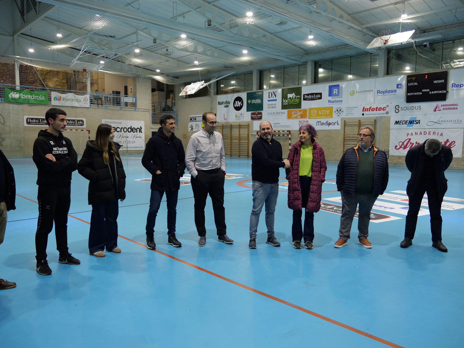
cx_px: 232
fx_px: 375
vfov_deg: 49.8
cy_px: 174
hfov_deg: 63.4
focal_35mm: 28
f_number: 2.8
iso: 500
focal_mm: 14
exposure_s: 1/125
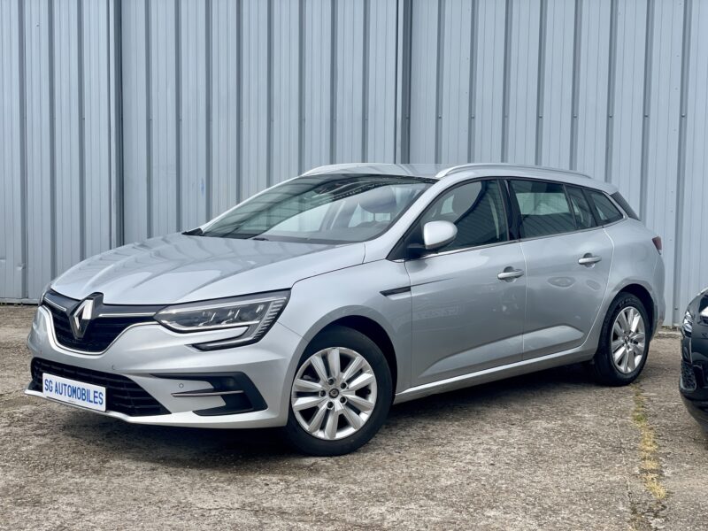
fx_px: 1064
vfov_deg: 28.0
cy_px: 266
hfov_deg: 36.8
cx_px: 354
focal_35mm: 52
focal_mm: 6
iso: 32
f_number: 2
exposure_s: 1/1712
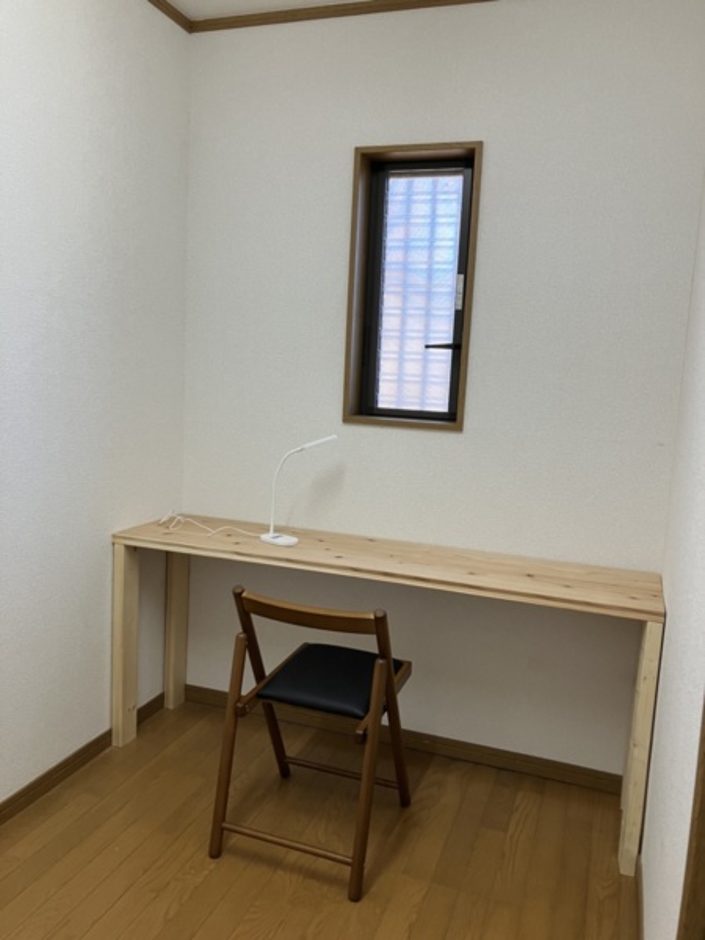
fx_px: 760
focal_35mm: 28
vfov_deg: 63.4
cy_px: 470
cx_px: 352
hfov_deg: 49.7
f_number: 1.8
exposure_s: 1/50
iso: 100
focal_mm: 3.99
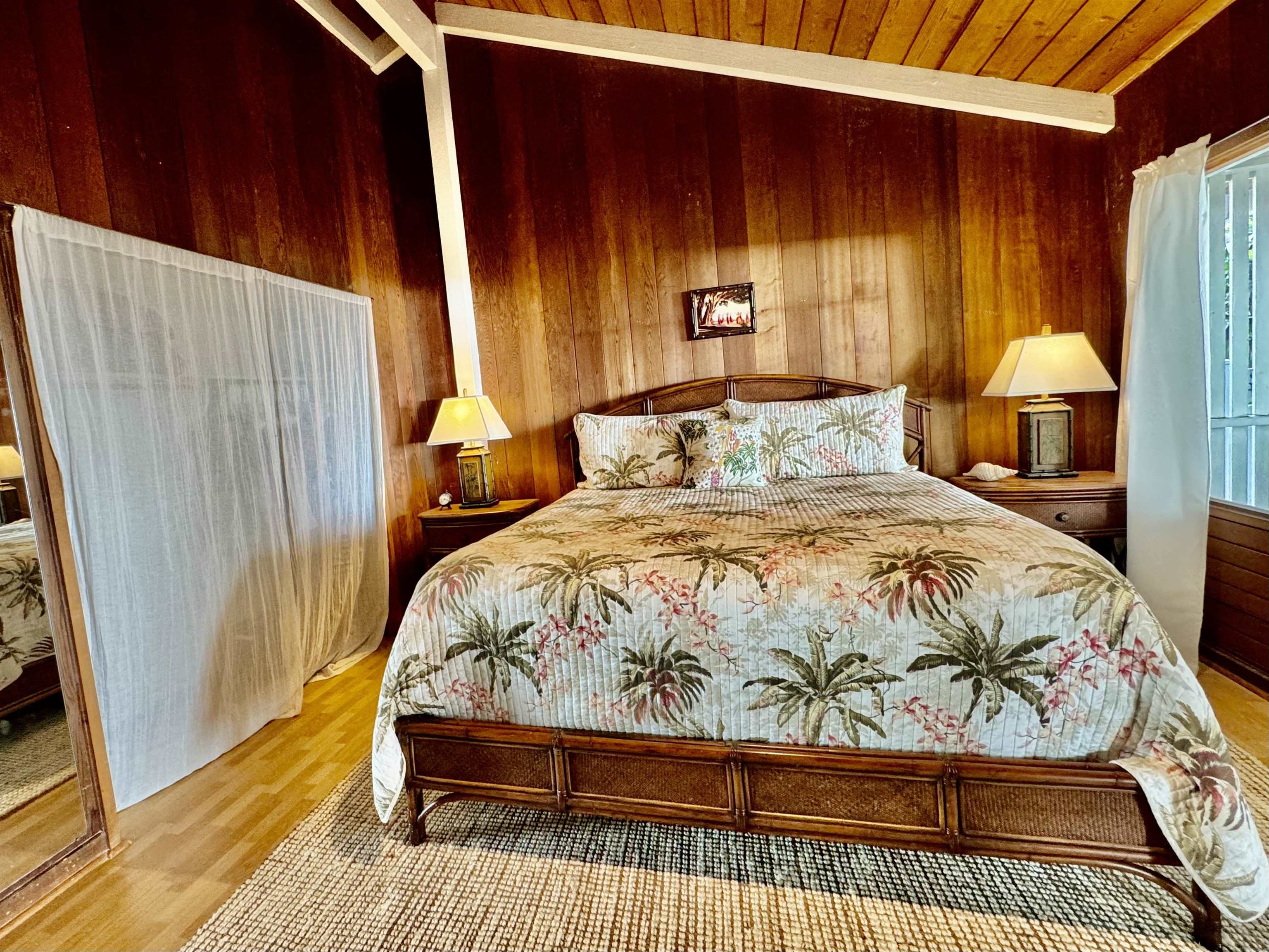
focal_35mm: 14
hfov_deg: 102.1
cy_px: 476
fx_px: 513
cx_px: 634
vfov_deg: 85.7
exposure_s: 1/60
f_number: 2.2
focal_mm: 2.22
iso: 250
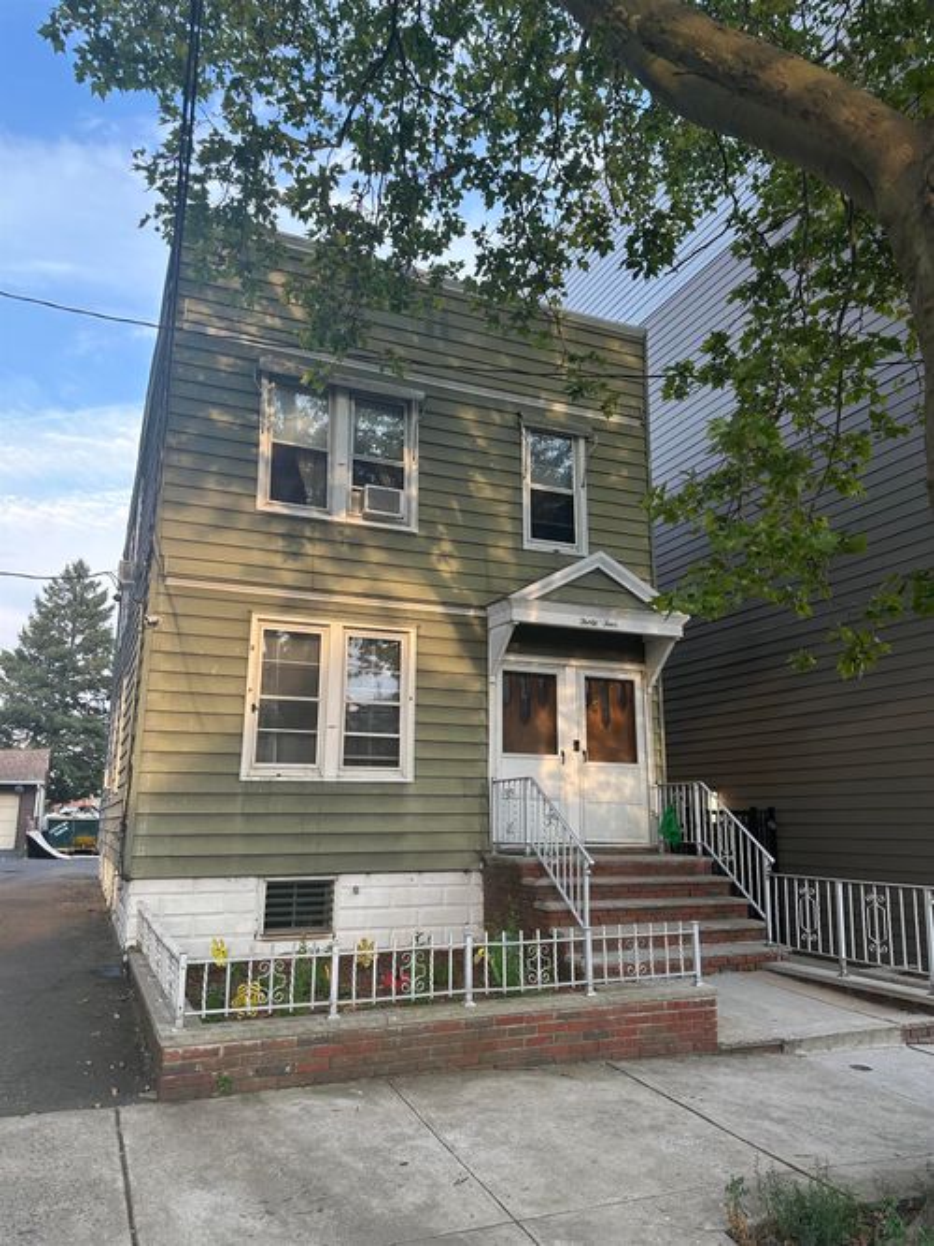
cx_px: 467
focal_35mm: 24
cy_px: 623
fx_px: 864
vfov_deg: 71.6
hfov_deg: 56.8
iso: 80
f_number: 1.78
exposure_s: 1/261
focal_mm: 6.86
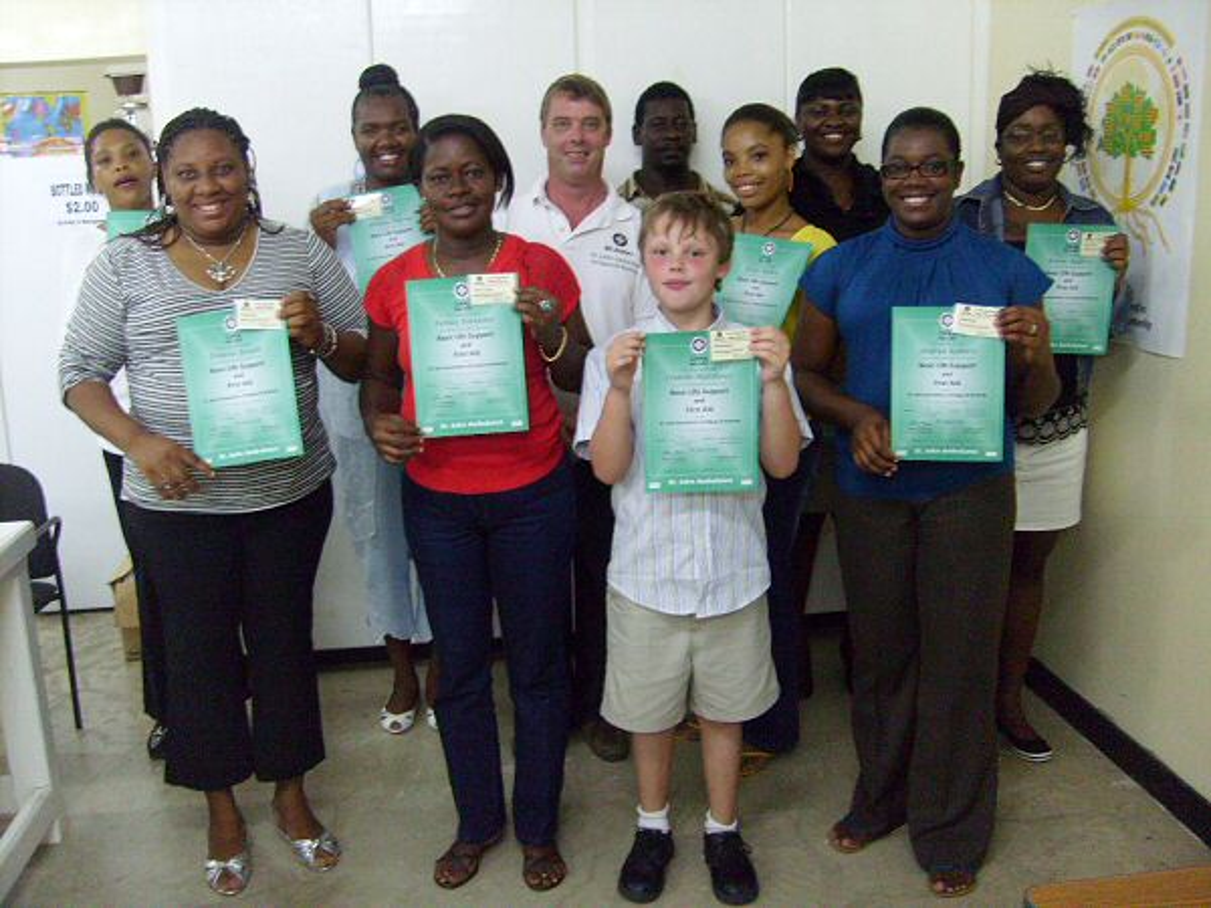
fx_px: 1224
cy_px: 454
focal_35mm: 35
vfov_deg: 40.7
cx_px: 606
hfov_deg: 52.6
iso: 200
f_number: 2.8
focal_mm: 5.8
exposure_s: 1/10
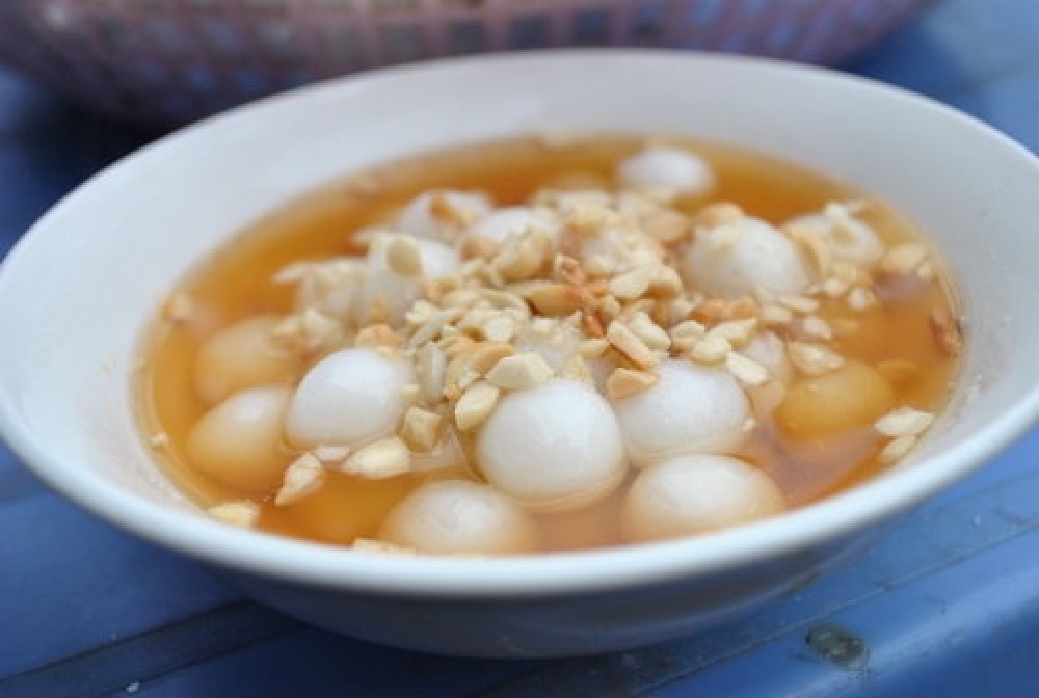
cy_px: 349
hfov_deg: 43.5
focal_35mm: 45
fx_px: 1302
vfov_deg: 30.0
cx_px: 520
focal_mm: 30
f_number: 4.5
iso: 400
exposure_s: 1/160
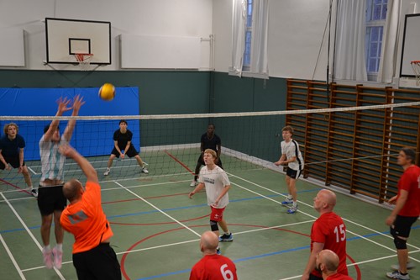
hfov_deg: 41.1
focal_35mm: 48
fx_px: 560
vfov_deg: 28.1
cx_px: 210
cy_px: 140
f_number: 4.2
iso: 400
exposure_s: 1/40
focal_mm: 32
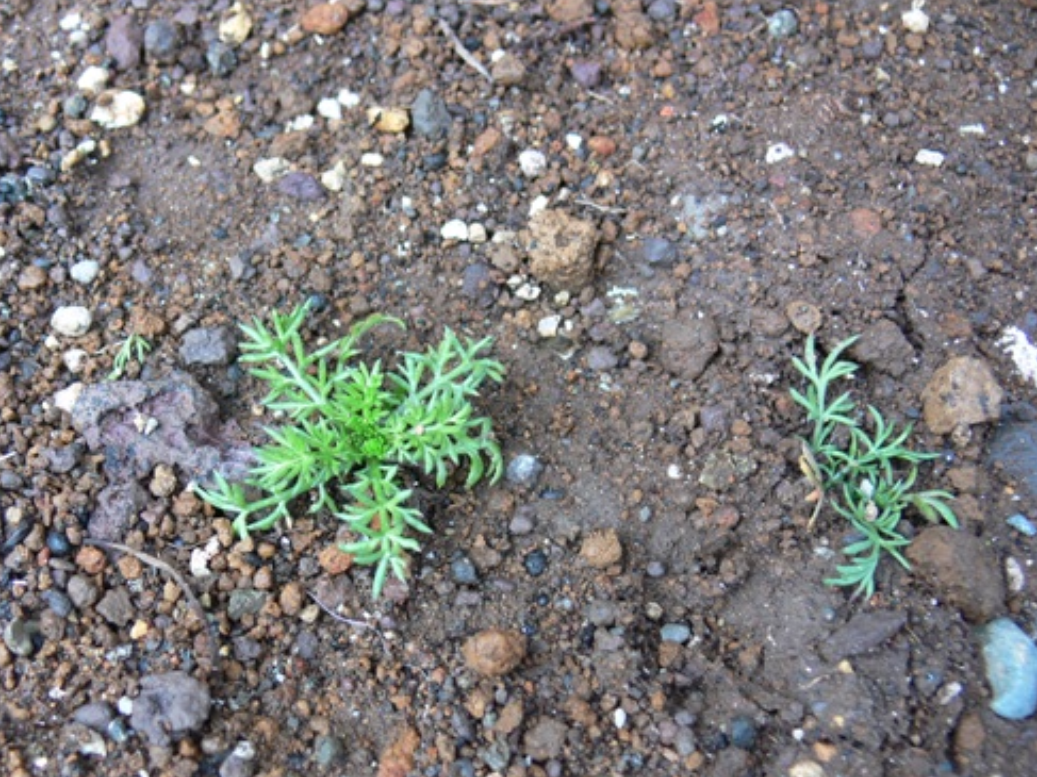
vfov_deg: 31.5
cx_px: 360
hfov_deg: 40.8
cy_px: 443
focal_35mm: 46
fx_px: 1378
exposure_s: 1/50
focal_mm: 7.4
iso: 80
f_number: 2.8
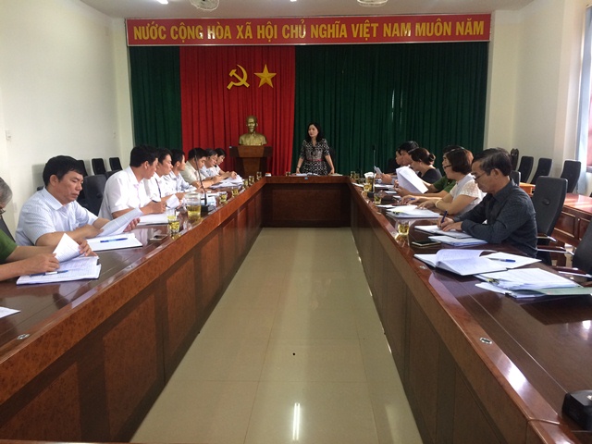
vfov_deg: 48.2
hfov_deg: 61.7
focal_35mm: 29
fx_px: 496
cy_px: 222
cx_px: 296
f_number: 2.2
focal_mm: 4.15
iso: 50
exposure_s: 1/33
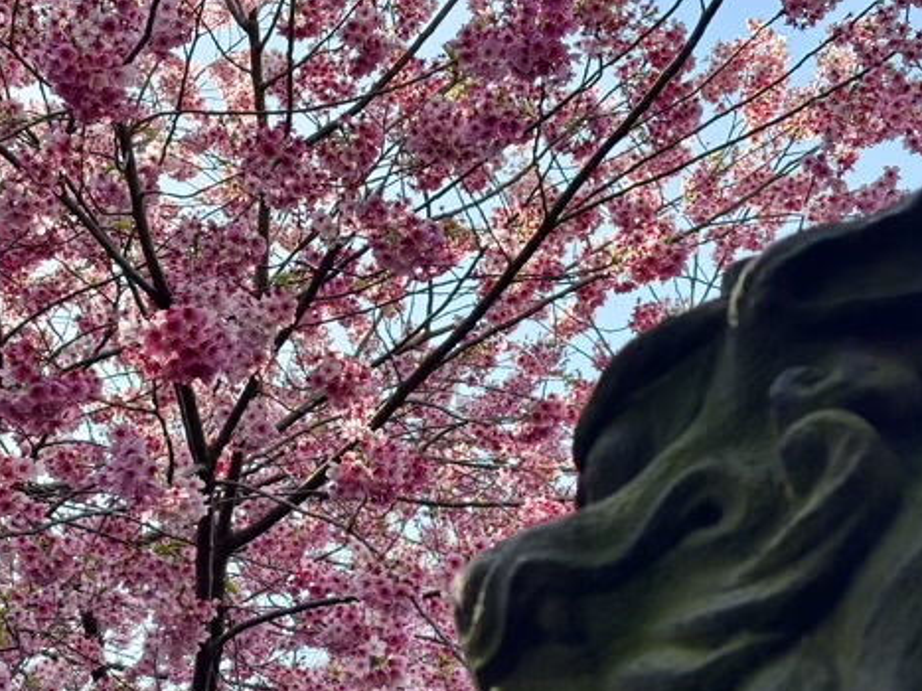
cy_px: 510
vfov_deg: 18.8
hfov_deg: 25.0
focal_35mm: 78
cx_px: 387
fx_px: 2077
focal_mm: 5.96
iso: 32
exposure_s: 1/351
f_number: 1.6
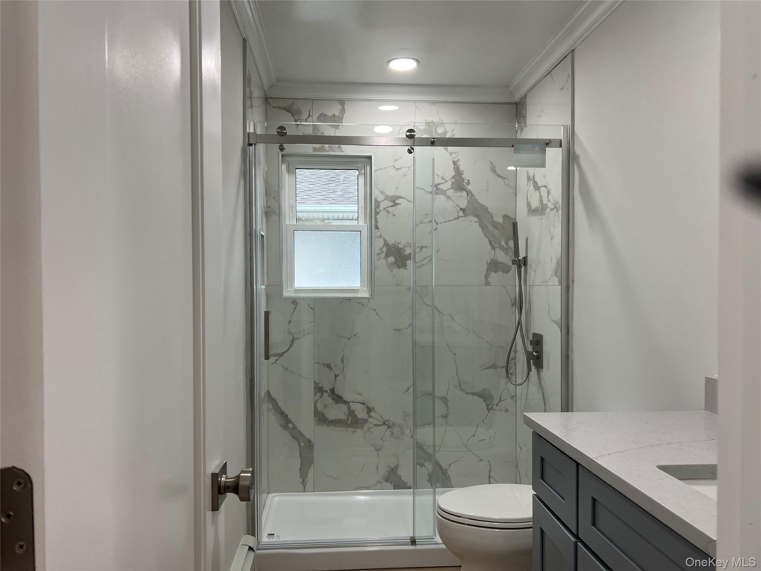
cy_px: 286
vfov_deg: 53.1
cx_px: 380
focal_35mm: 26
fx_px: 572
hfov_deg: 67.3
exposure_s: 1/120
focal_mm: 5.7
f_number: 1.5
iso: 64
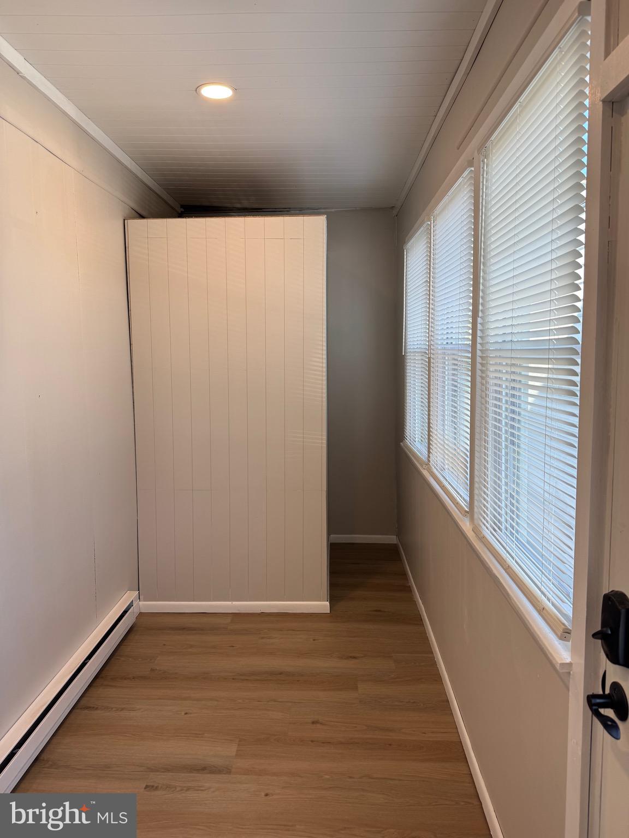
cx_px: 314
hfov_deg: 56.8
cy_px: 419
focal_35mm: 24
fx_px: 581
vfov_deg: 71.6
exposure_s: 1/120
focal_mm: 6.76
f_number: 1.78
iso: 50
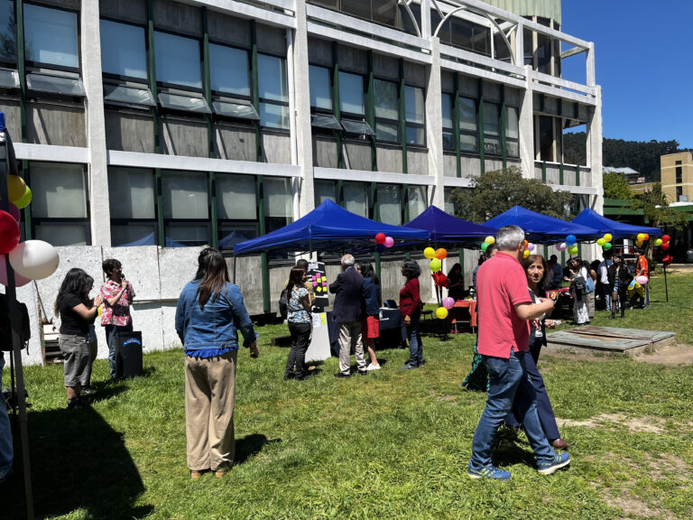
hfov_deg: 67.3
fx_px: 521
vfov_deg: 53.1
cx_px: 346
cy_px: 260
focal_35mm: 26
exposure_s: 1/2755
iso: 50
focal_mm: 5.1
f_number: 1.6
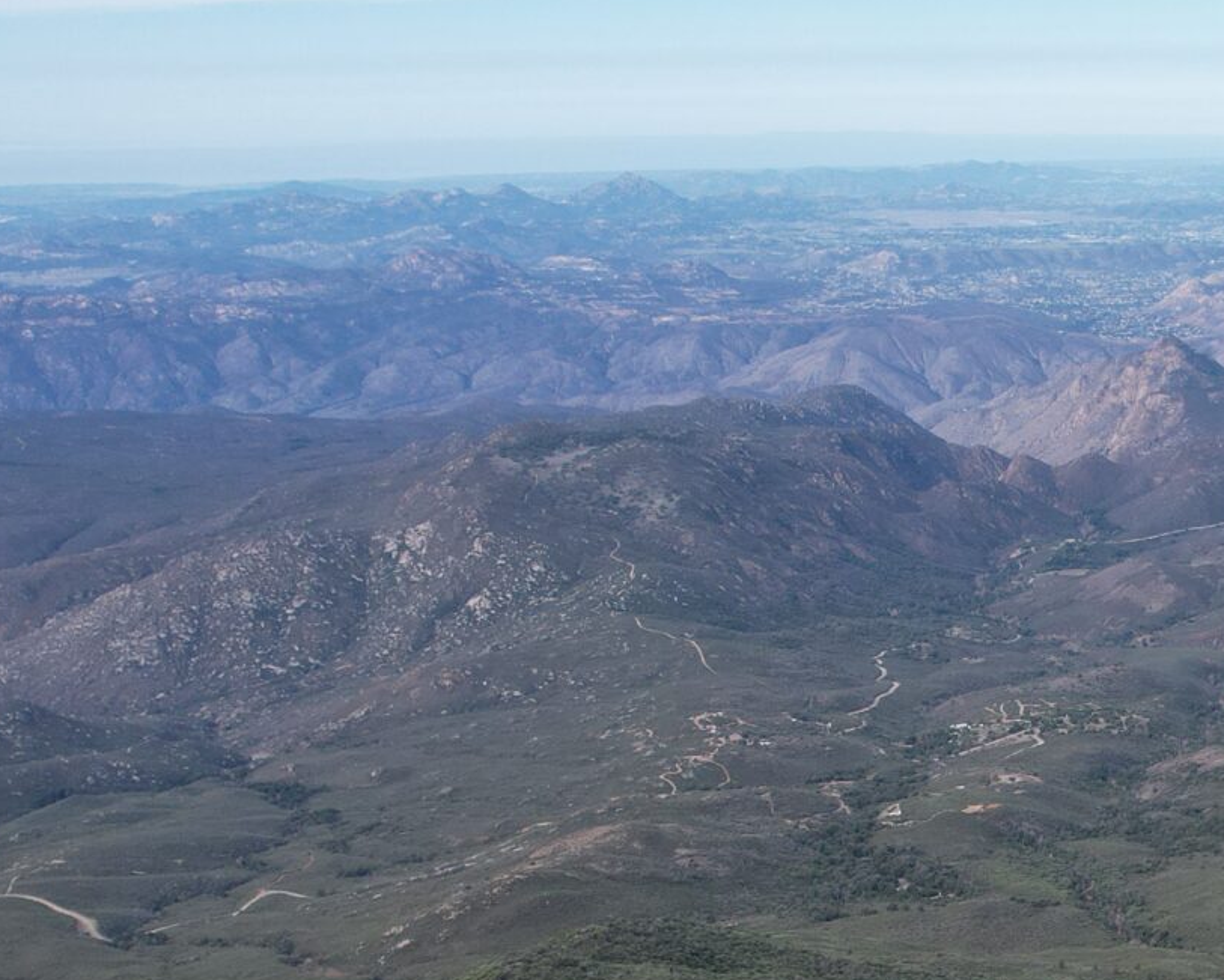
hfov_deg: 26.7
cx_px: 1356
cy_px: 937
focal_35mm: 65
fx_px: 2356
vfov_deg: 22.7
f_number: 2.8
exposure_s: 1/2000
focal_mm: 8.38
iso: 200
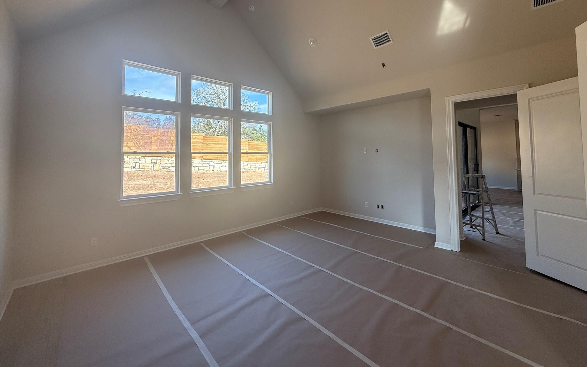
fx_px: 240
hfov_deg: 101.5
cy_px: 146
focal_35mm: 15
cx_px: 296
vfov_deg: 73.9
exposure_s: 1/210
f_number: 2.2
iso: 64
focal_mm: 2.22
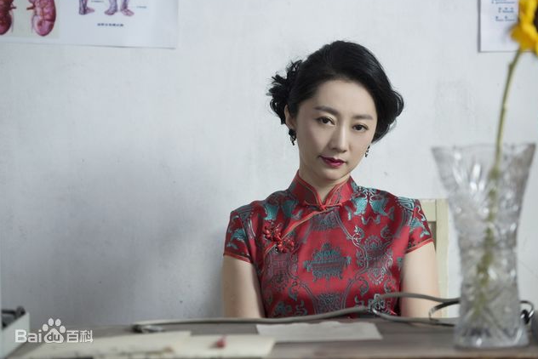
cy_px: 162
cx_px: 287
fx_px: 2347
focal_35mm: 157
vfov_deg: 8.8
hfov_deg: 13.1
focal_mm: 140
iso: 640
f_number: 3.2
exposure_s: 1/200
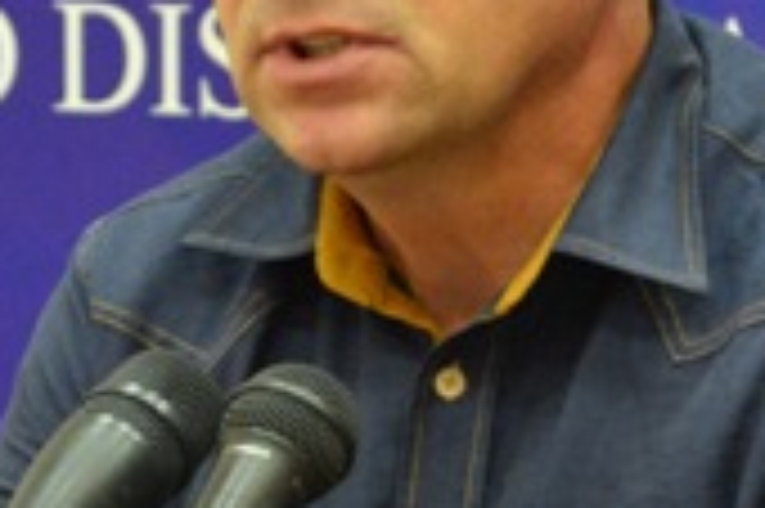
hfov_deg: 7.6
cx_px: 400
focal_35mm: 271
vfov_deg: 5.1
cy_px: 223
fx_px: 5753
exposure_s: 1/60
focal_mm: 48
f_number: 5.3
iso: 2500
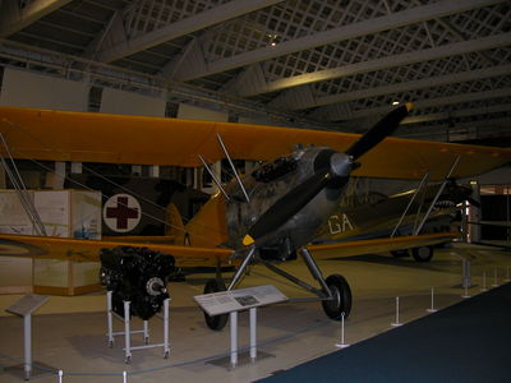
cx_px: 256
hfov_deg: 52.6
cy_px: 192
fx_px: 517
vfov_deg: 40.7
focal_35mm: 35
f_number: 2.8
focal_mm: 8.9
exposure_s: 1/60
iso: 200
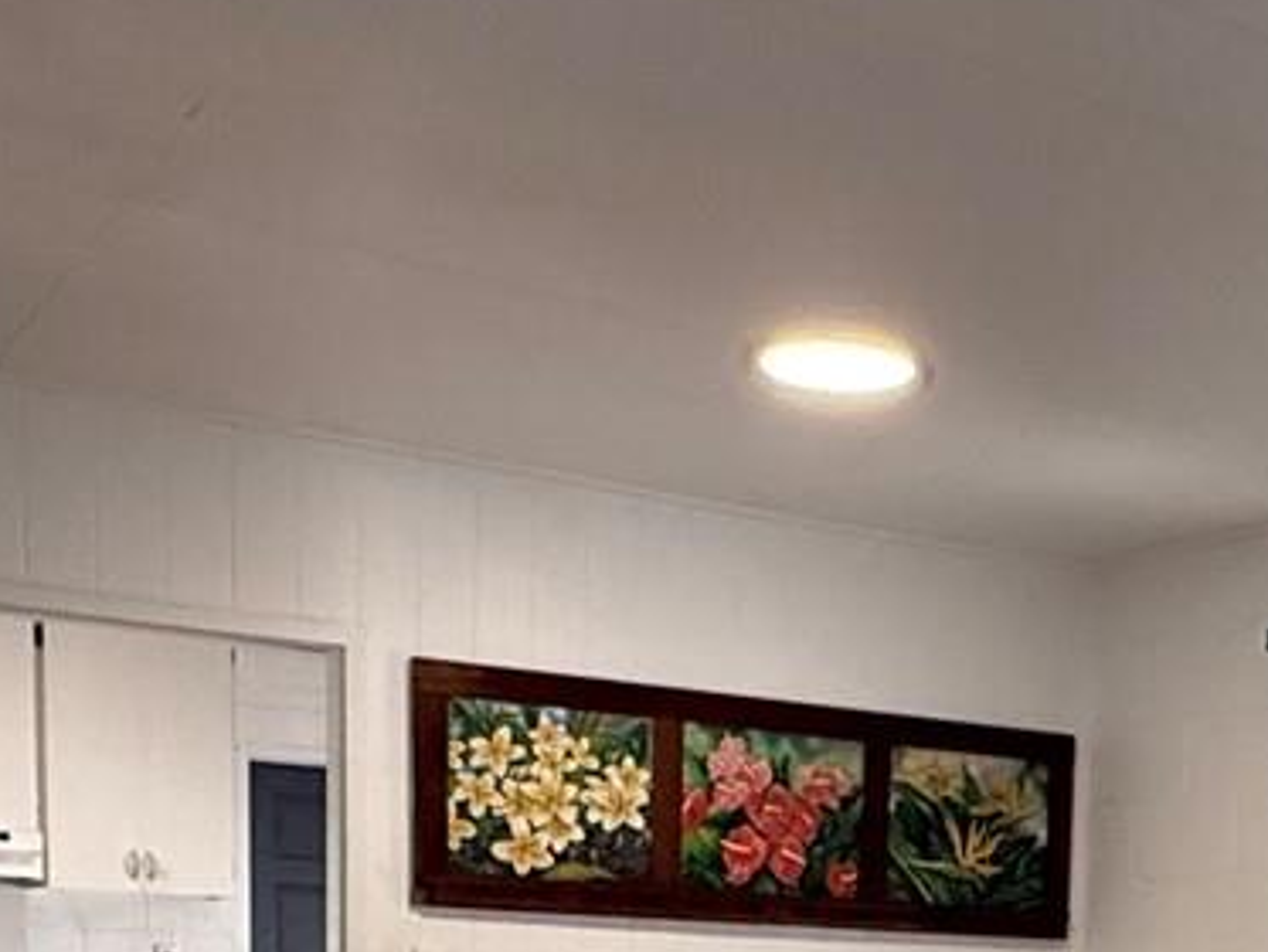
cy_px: 1282
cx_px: 1101
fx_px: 2199
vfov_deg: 21.7
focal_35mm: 60
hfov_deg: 30.9
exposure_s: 1/120
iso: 400
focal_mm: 2.22
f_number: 2.2
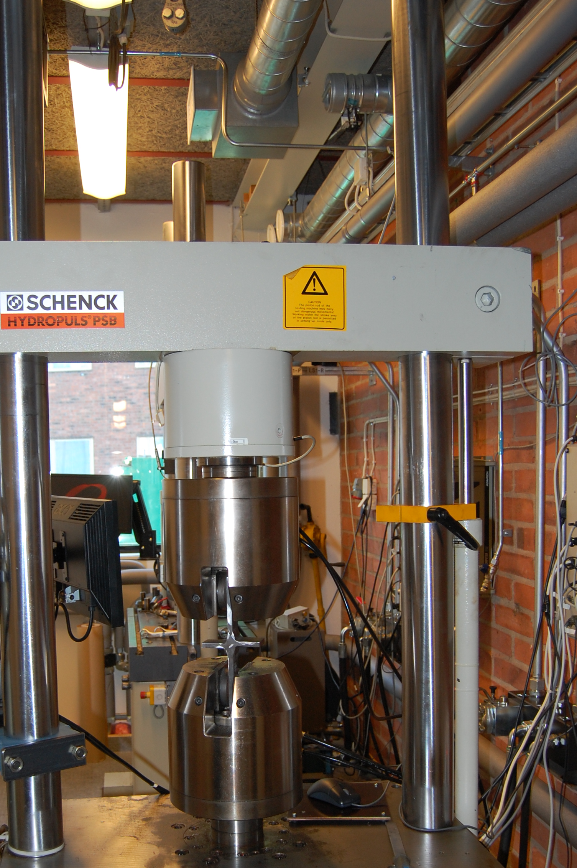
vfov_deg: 18.6
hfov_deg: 12.5
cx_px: 228
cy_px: 523
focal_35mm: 110
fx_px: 2641
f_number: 5.6
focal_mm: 55
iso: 400
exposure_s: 1/60
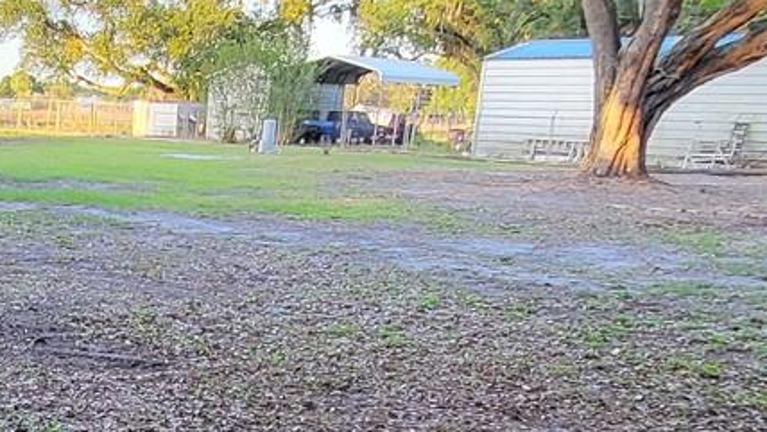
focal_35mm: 53
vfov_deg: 21.7
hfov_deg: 36.2
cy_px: 455
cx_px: 45
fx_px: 1078
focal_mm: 1.74
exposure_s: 1/60
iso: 64
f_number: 2.2
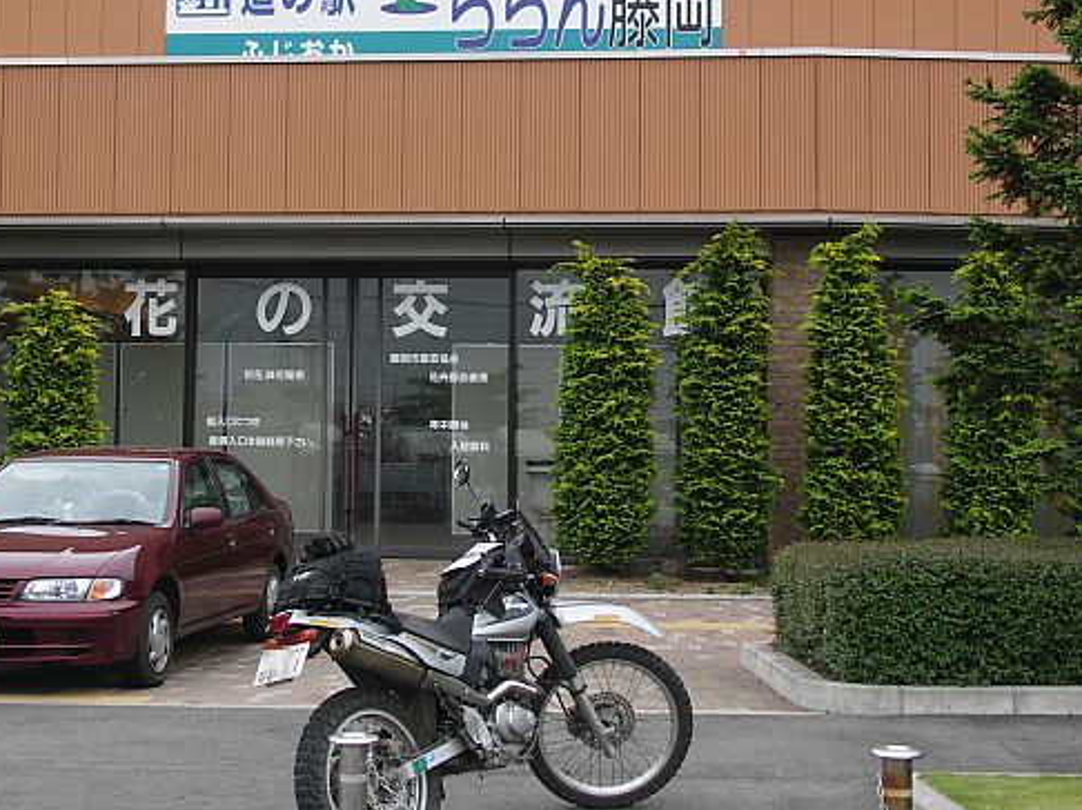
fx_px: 1812
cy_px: 349
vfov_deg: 25.2
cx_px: 470
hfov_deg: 33.2
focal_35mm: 58
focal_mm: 11.4
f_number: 3.2
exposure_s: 1/100
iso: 50
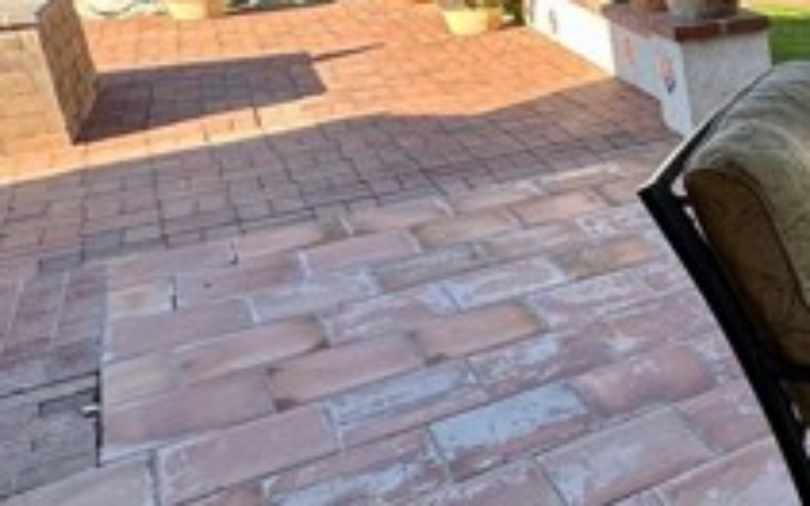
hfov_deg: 31.1
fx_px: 994
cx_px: 1121
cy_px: 107
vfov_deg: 28.1
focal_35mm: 45
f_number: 2.2
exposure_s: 1/368
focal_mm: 2.22
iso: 40
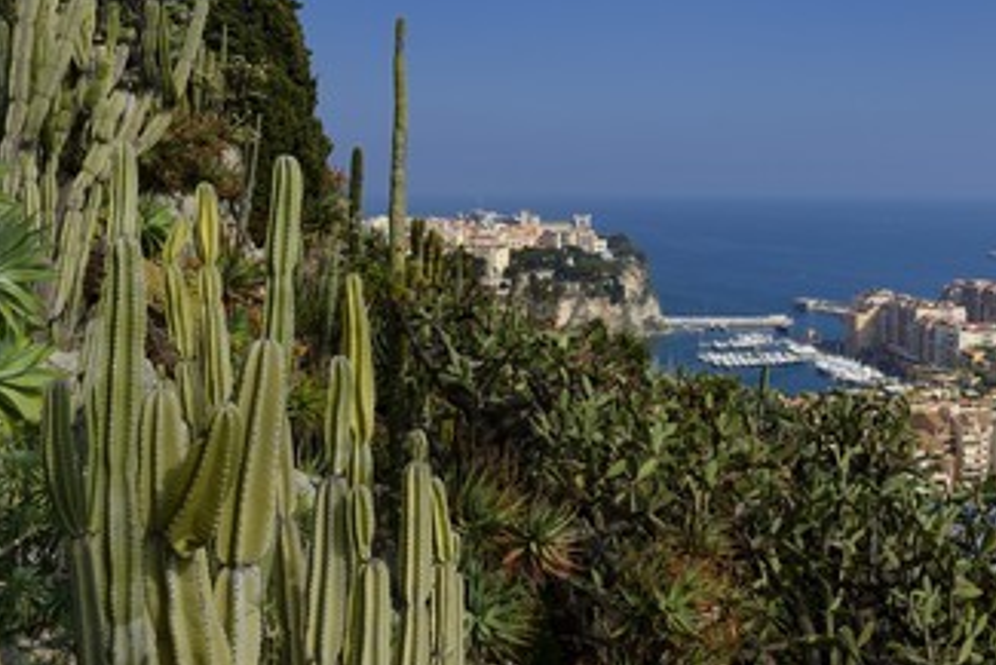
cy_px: 245
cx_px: 518
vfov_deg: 42.0
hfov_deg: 60.2
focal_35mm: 31
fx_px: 858
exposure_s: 1/160
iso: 200
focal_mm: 24
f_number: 18
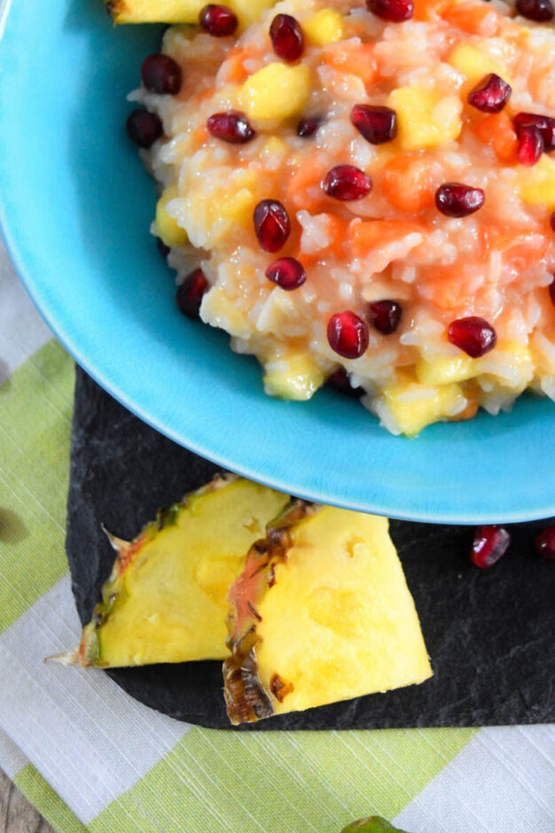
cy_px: 268
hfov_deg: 21.2
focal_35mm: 64
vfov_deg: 31.2
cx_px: 373
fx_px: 1478
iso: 1600
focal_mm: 25
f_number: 4
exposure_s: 1/40
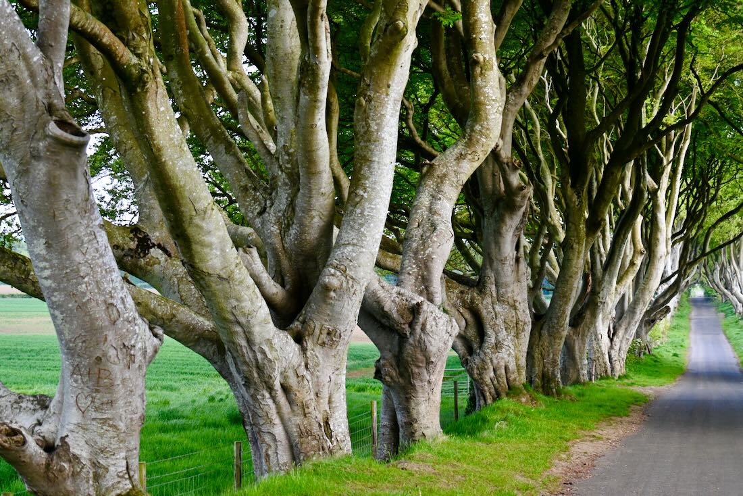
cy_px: 248
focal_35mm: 72
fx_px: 1486
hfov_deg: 28.1
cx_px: 372
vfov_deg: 18.9
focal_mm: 48
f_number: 5.3
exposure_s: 1/250
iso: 280
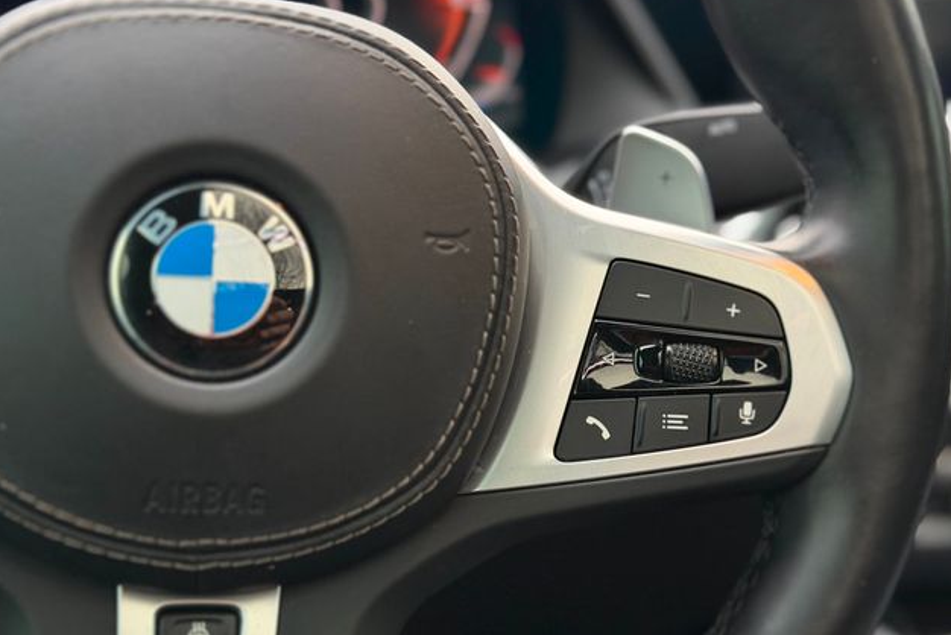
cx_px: 482
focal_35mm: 51
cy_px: 343
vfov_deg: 26.5
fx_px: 1348
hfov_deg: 38.9
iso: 200
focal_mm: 6.76
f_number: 1.78
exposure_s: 1/49
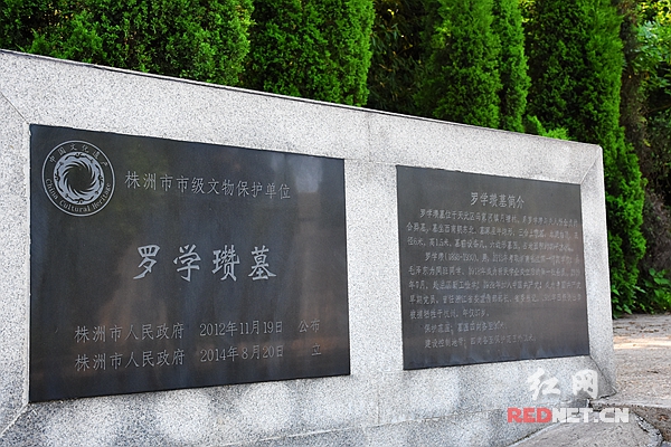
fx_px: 839
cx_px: 336
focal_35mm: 45
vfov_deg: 29.9
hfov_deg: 43.6
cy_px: 224
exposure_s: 1/400
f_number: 5.6
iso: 800
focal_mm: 30
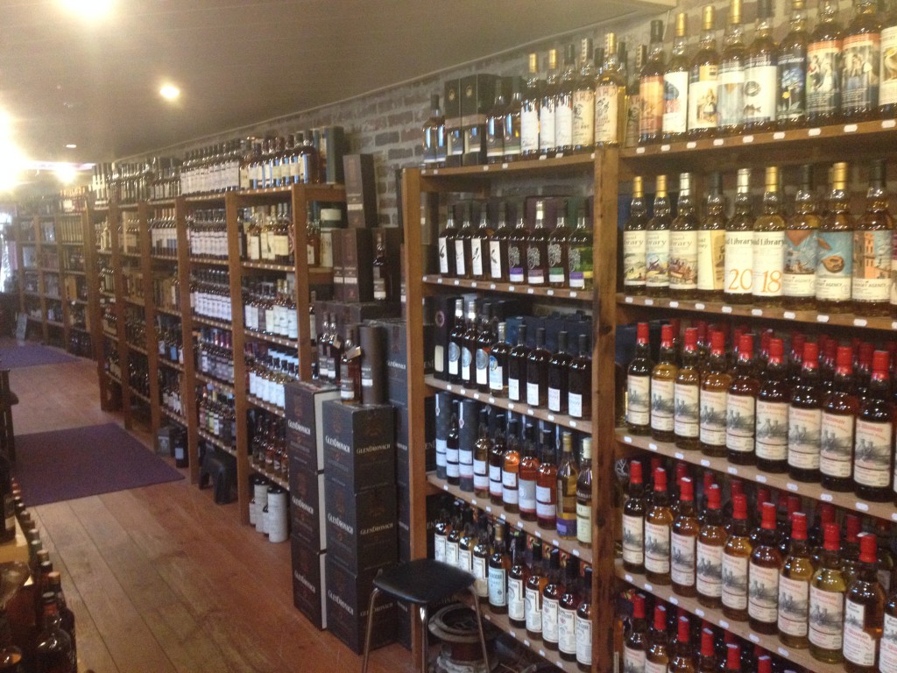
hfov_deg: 52.6
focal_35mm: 35
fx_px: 907
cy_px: 336
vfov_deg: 40.7
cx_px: 448
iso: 400
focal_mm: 4.28
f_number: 2.4
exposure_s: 1/17
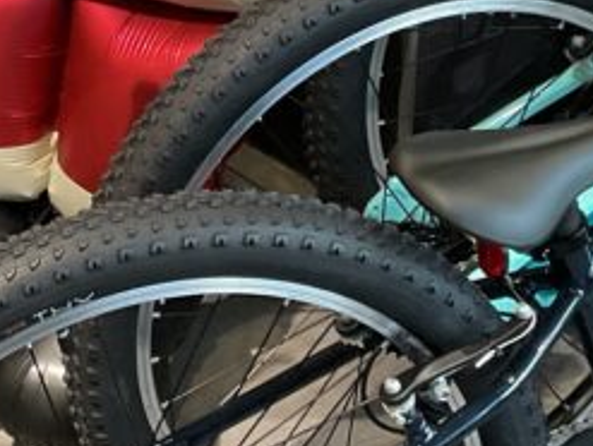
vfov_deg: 12.2
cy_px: -38
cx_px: 166
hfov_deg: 16.3
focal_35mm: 120
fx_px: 2059
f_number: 1.8
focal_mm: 3
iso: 160
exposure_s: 1/60
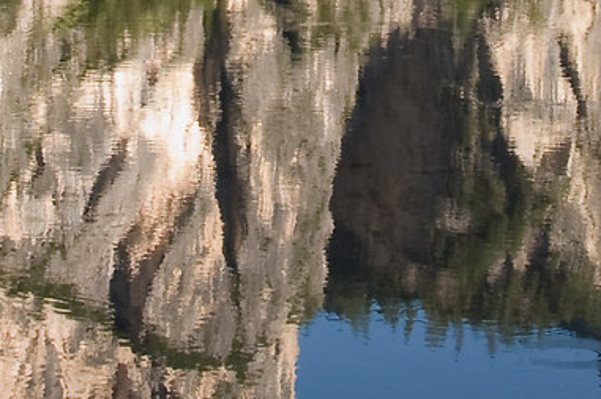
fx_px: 2834
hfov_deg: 12.1
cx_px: 276
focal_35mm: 170
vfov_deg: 7.8
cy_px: -350
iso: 250
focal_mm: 18
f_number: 9
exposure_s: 1/100
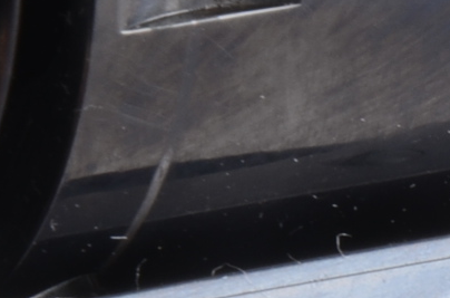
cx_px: 1073
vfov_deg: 1.4
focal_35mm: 961
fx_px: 11980
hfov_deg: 2.1
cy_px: 239
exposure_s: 1/200
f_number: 29
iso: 160
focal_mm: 105
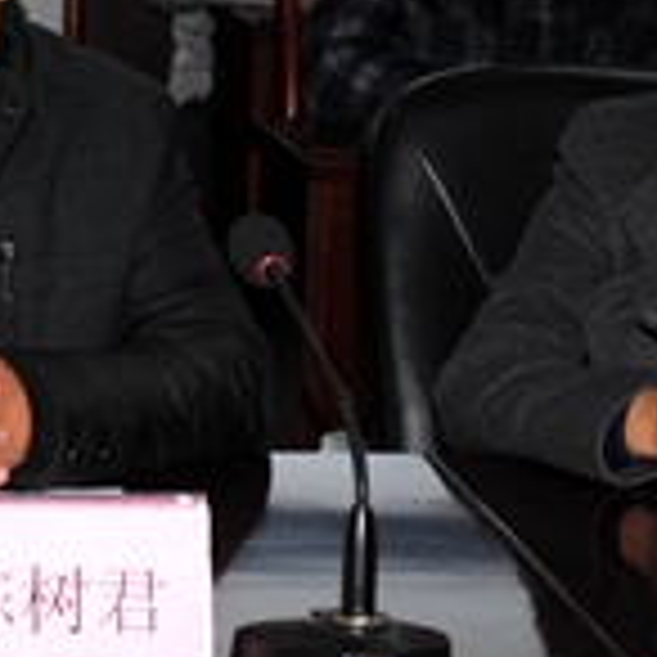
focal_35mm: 193
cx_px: -58
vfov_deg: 9.1
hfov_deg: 9.0
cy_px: 281
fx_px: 4148
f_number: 5.6
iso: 200
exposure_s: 1/60
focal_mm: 55
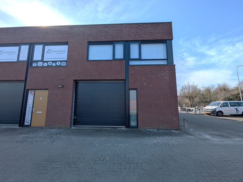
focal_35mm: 14
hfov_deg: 102.1
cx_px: 122
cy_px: 91
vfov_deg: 85.7
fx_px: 98
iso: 37
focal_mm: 1.83
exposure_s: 1/3559
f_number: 2.2
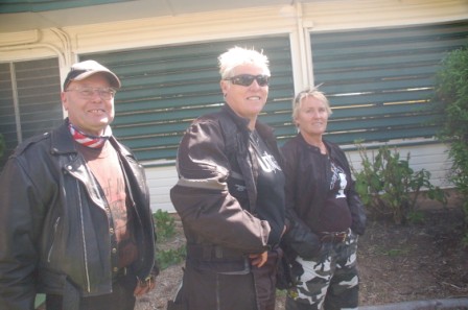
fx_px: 603
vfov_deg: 28.8
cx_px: 234
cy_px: 155
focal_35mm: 46
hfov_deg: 42.4
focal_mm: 31
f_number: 7.1
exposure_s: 1/200
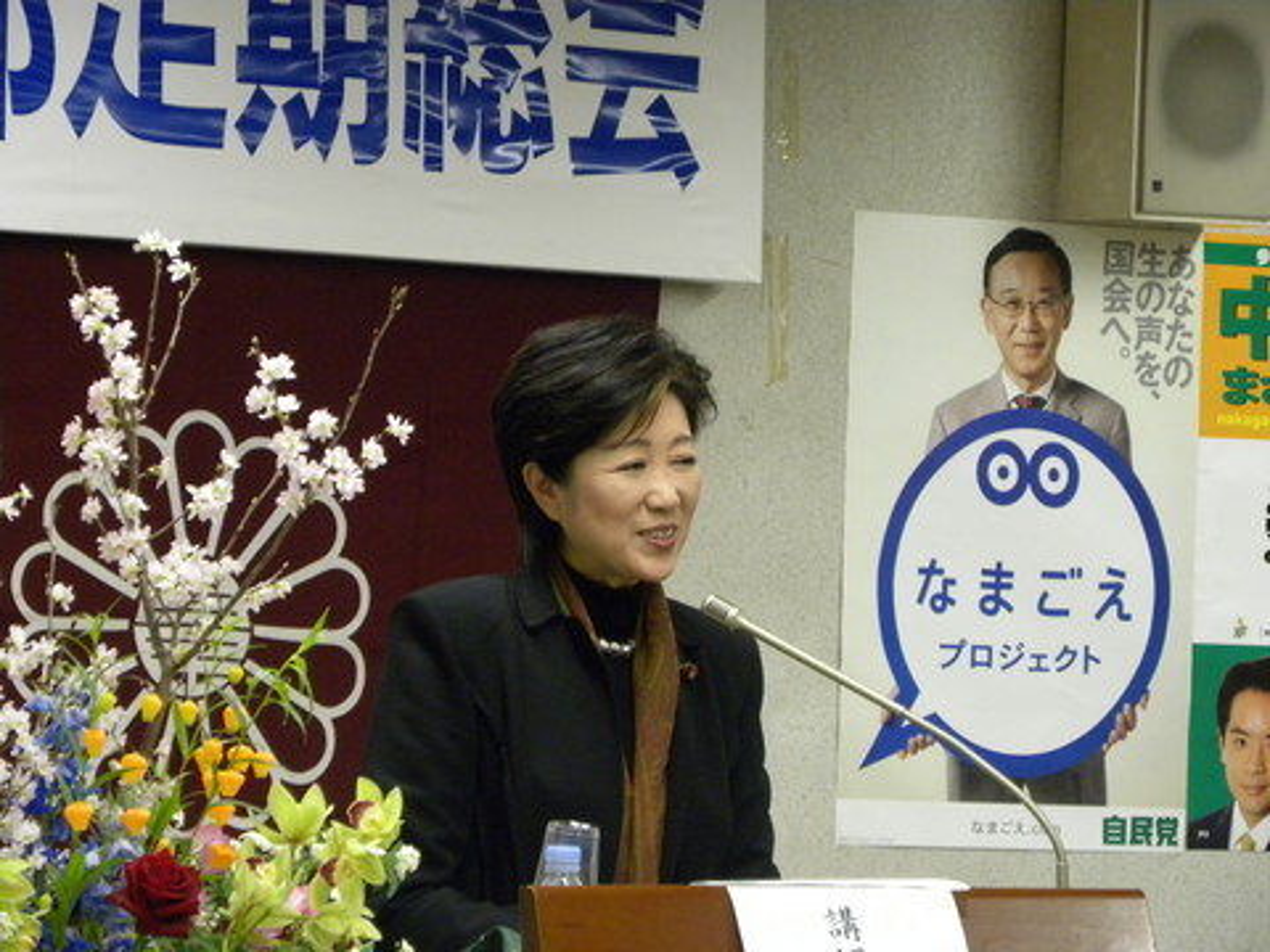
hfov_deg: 9.3
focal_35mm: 212
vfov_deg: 7.0
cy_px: 476
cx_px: 635
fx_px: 7778
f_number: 4.5
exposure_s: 1/52.6
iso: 400
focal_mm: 37.7
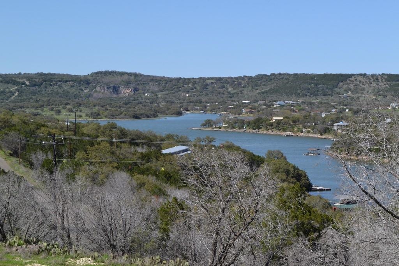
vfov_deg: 16.6
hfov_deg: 24.6
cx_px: 200
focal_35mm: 82
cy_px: 133
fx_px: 914
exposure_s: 1/500
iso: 400
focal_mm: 55
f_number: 11
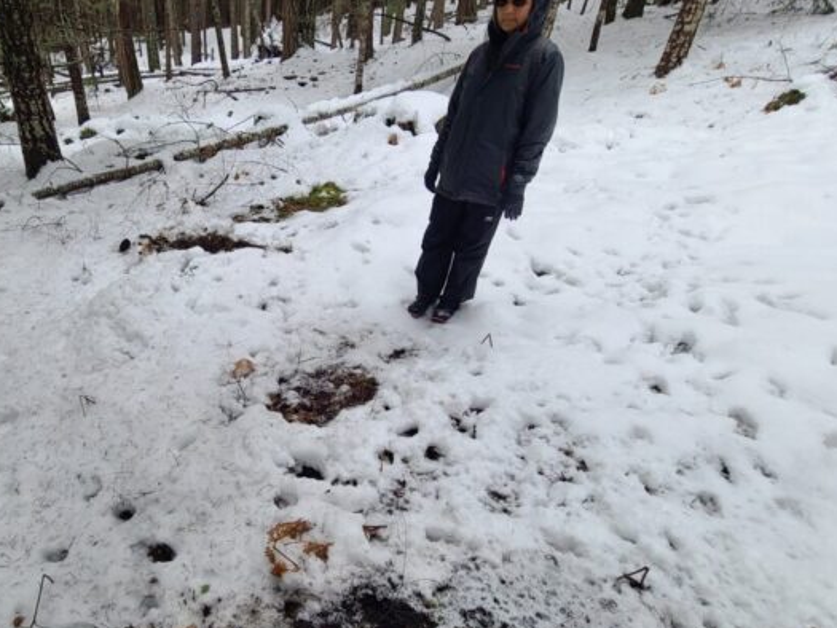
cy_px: 344
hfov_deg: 82.0
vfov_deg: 68.5
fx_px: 460
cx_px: 285
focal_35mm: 19
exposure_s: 1/120
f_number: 2.2
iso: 64
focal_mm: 2.2
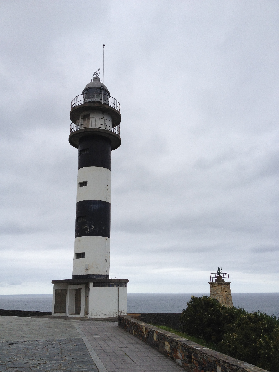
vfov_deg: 52.6
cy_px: 186
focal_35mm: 35
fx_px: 376
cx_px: 140
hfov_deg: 40.7
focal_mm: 4.28
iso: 64
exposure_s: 1/726
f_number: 2.4
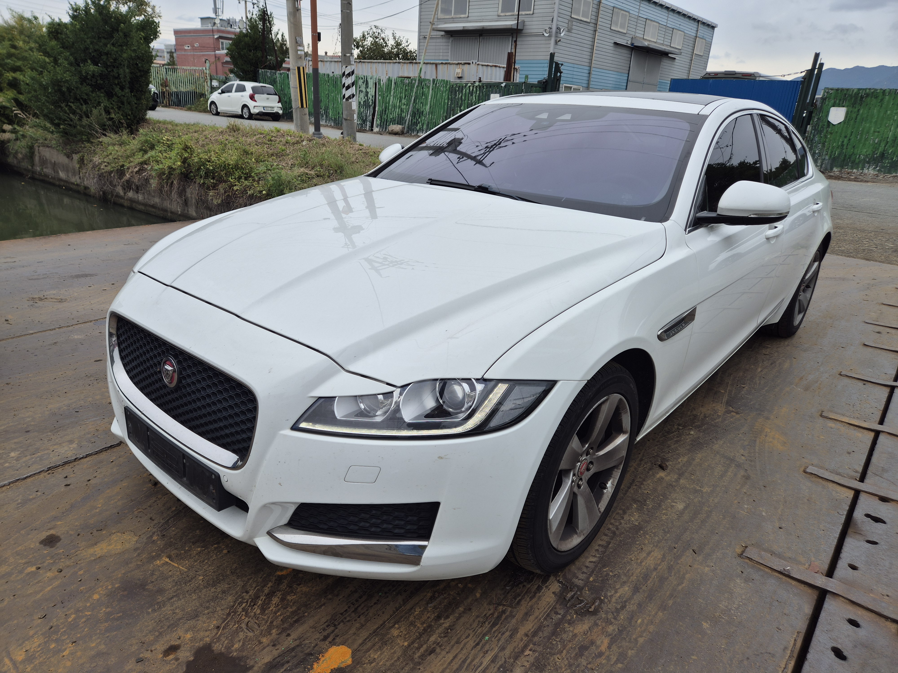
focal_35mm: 23
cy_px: 336
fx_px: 597
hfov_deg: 73.9
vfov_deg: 58.9
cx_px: 449
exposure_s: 1/1336
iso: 25
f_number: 1.8
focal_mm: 5.4
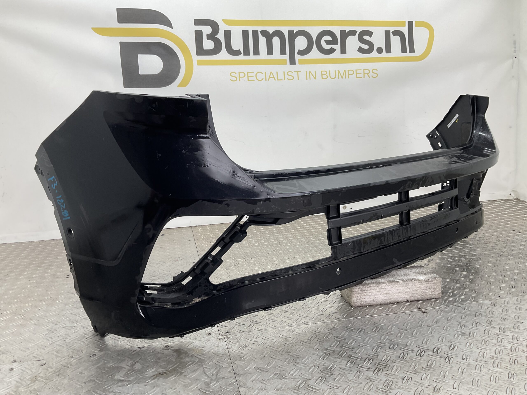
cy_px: 198
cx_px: 264
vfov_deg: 48.2
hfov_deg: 61.7
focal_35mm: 29
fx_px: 442
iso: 25
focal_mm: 3
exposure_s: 1/120
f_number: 1.8
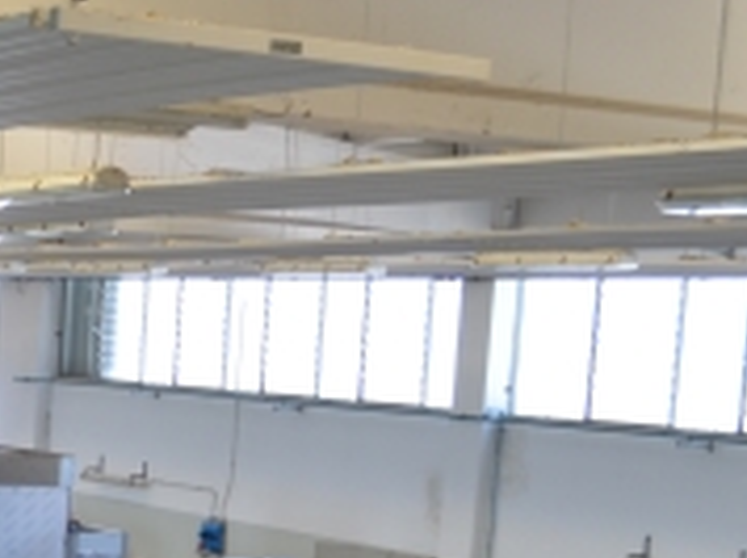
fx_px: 2112
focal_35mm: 98
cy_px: 673
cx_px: -227
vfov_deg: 14.6
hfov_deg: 18.6
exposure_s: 1/100
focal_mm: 22
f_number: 5
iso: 400
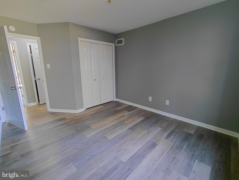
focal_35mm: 16
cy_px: 90
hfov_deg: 94.5
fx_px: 110
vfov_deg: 78.1
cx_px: 120
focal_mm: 1.64
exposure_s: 1/40
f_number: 2.2
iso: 250
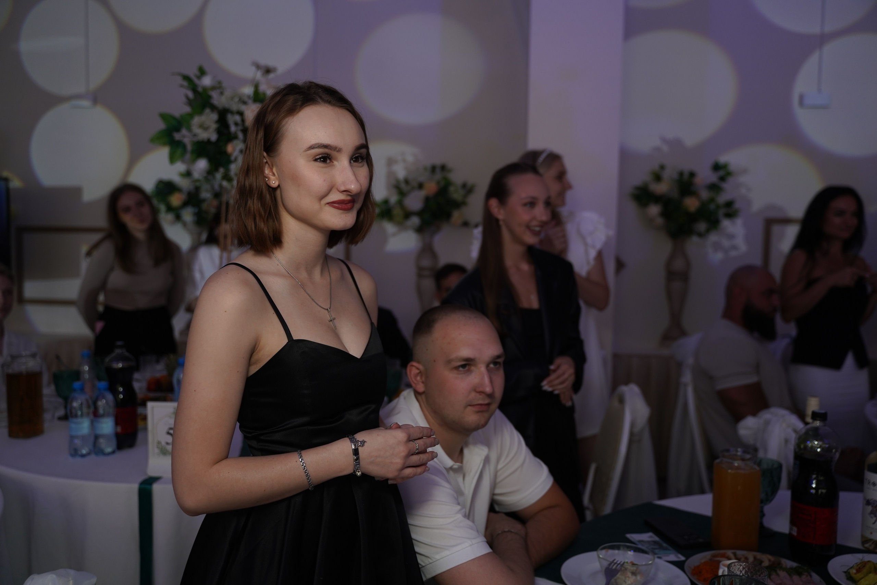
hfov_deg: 58.7
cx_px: 438
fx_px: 780
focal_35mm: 32
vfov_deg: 41.1
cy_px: 292
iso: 500
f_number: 2.8
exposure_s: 1/160
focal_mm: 32
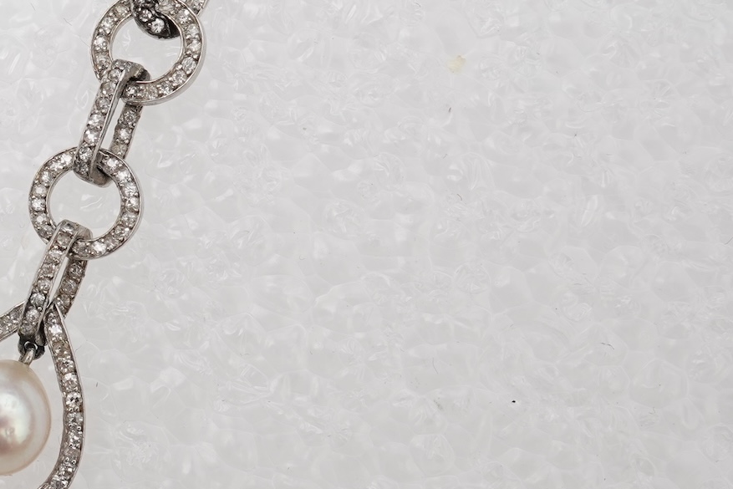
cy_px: 288
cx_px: -88
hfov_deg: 19.3
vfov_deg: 13.6
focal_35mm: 101
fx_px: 2057
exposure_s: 1/125
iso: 500
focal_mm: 30
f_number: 18
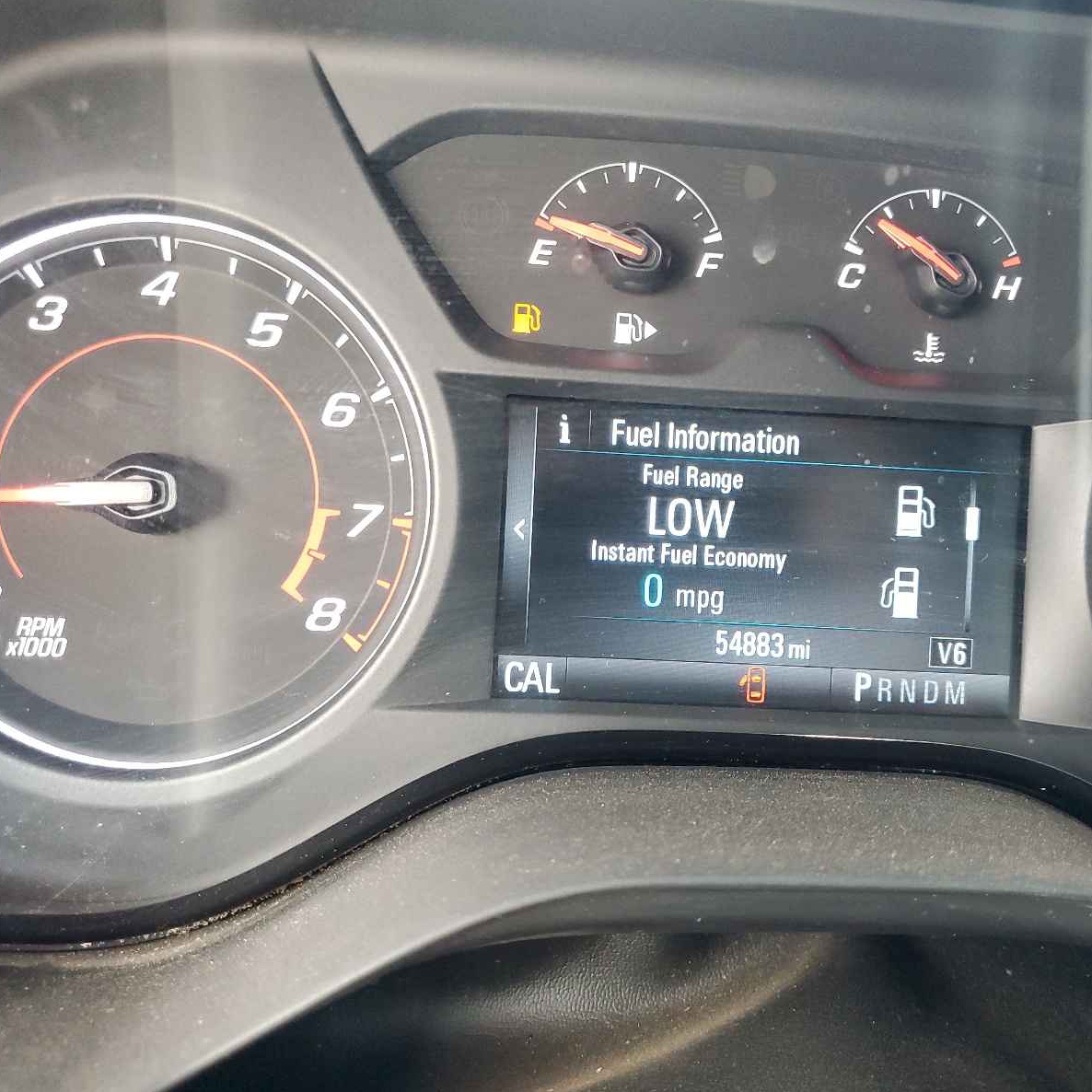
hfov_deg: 52.5
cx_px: 583
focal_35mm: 31
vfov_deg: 52.5
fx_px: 1106
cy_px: 542
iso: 272
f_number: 1.5
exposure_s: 1/60.2
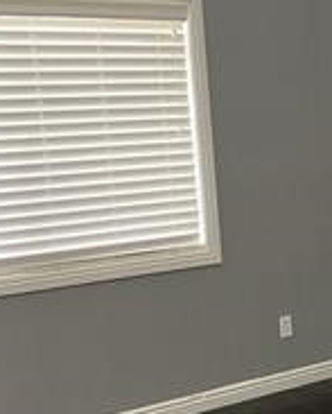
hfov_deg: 17.3
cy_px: 299
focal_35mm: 83
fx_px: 1017
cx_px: 443
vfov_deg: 22.8
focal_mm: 4.25
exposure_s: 1/60
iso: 500
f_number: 1.8
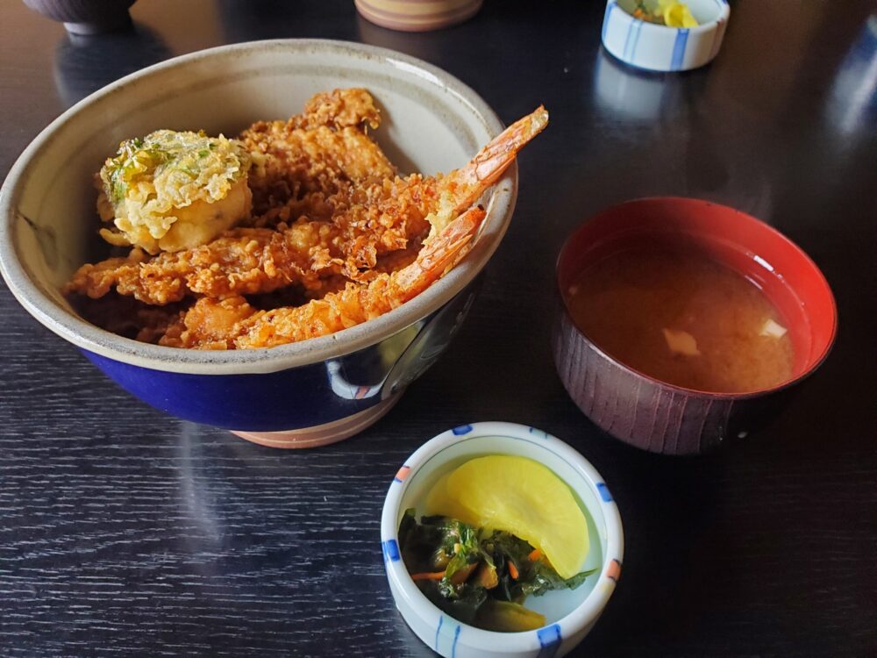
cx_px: 438
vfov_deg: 53.1
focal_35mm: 26
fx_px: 659
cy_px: 329
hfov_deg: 67.3
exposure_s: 1/50
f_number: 2.4
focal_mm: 4.3
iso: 400
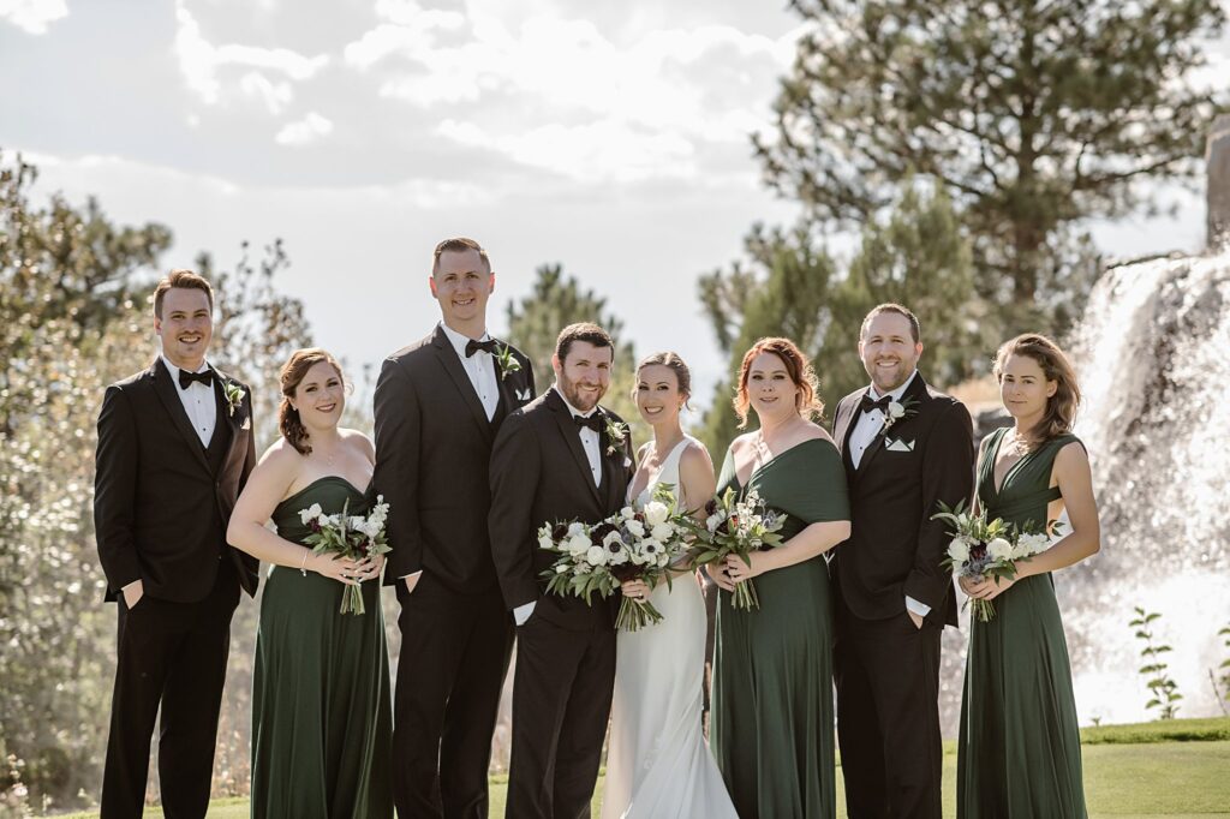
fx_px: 2903
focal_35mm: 85
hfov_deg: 23.9
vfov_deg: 16.1
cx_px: 615
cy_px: 410
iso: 200
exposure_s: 1/2000
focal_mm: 85
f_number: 2.8
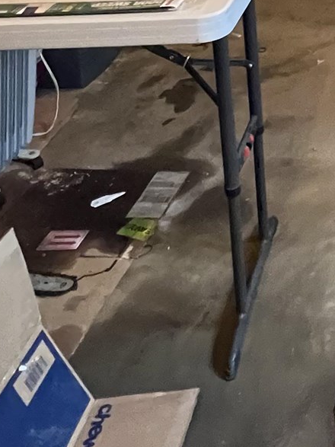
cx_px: 451
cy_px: -136
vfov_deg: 29.8
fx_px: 658
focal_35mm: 51
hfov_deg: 24.4
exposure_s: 1/60
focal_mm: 1.57
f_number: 1.8
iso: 800
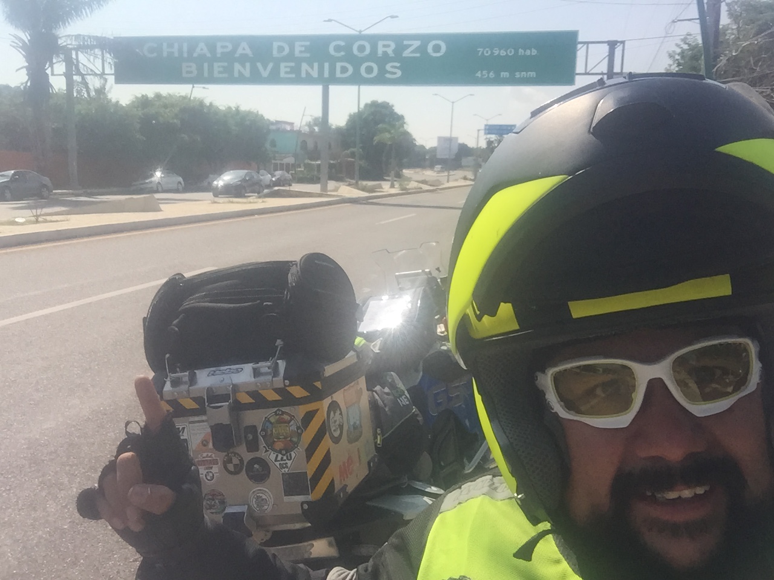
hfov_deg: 58.4
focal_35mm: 31
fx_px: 693
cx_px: 387
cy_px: 290
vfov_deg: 45.4
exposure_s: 1/1404
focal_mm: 2.65
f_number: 2.2
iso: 32
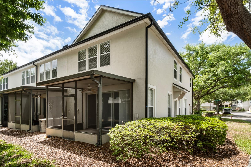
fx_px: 132
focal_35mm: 19
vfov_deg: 64.5
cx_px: 126
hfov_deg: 86.9
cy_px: 84
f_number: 22
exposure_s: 1/15
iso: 200
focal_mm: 12.4
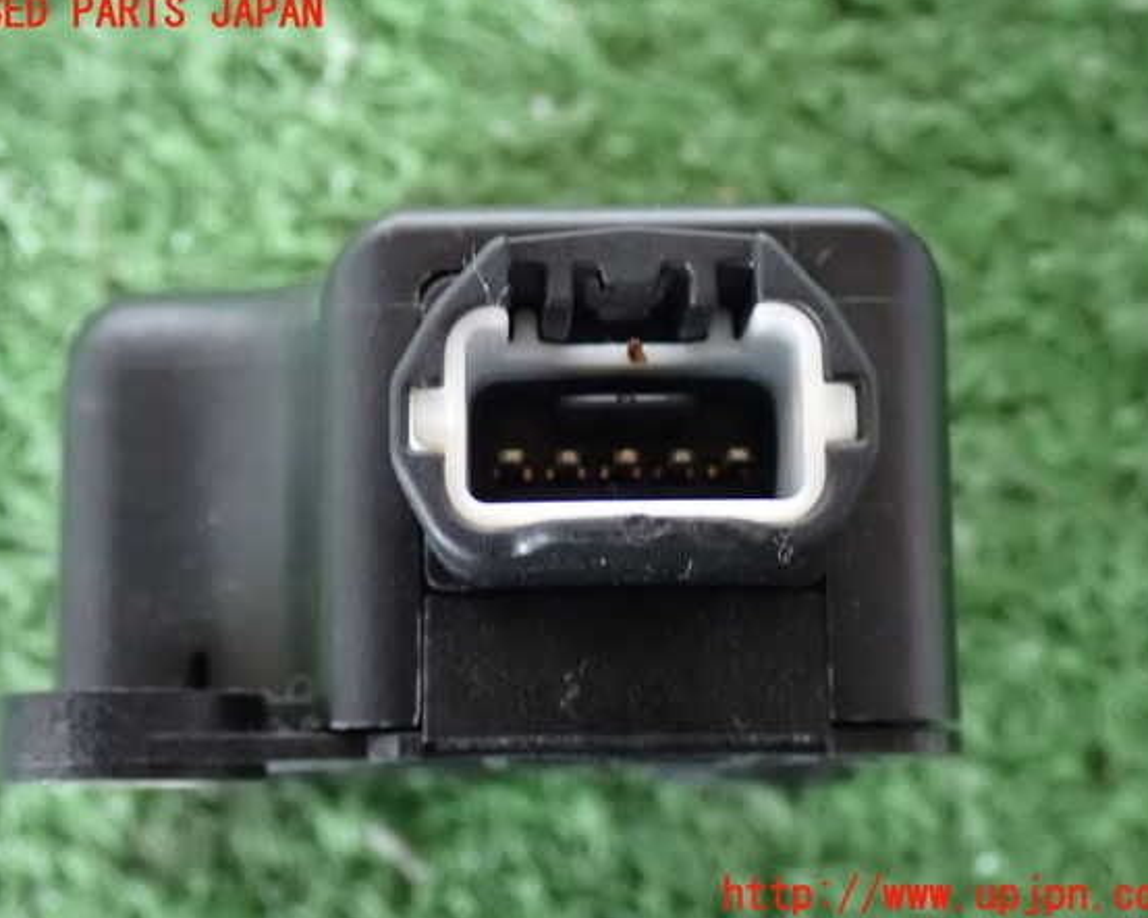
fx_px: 2411
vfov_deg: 21.5
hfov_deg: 26.8
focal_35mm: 71
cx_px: 569
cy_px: 455
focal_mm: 11.88
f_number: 3.8
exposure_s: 1/13
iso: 1600
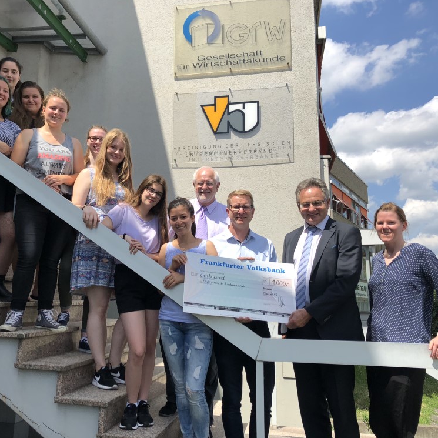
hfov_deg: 48.1
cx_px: 173
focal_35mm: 34
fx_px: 487
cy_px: 215
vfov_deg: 48.4
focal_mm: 3.99
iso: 20
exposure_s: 1/1845
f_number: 1.8
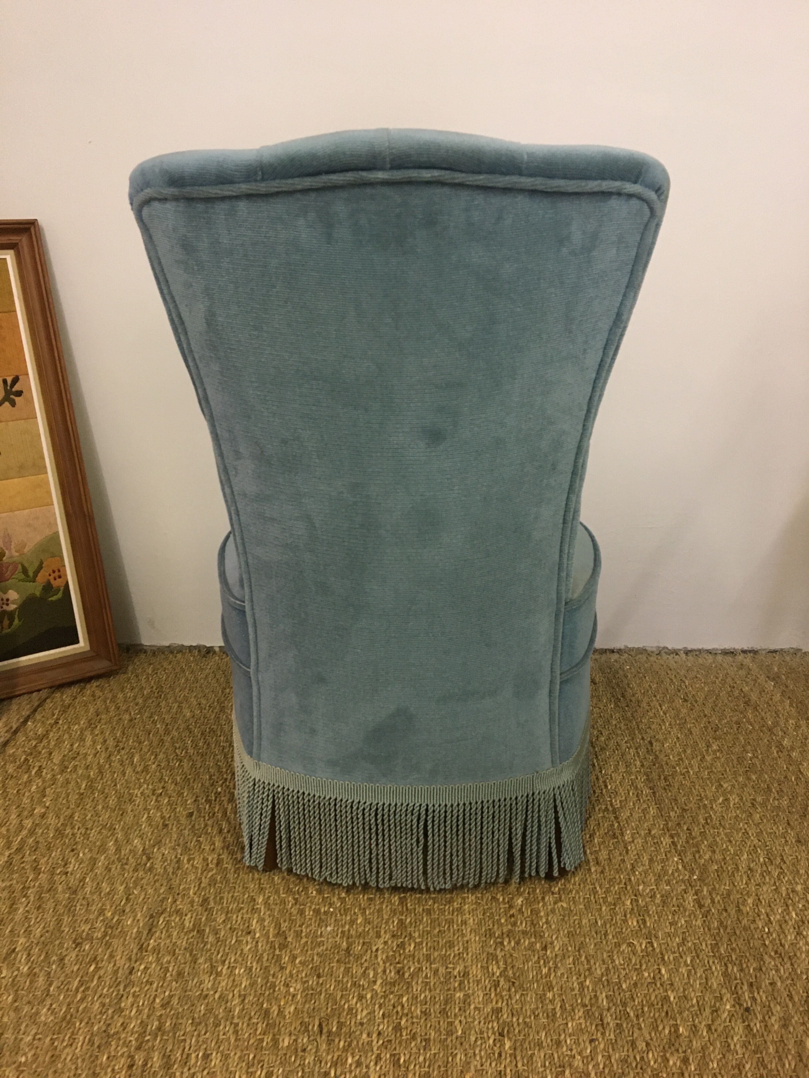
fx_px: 904
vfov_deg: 61.7
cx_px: 404
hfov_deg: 48.2
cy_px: 539
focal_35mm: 29
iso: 200
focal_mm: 4.15
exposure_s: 1/33
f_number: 2.2
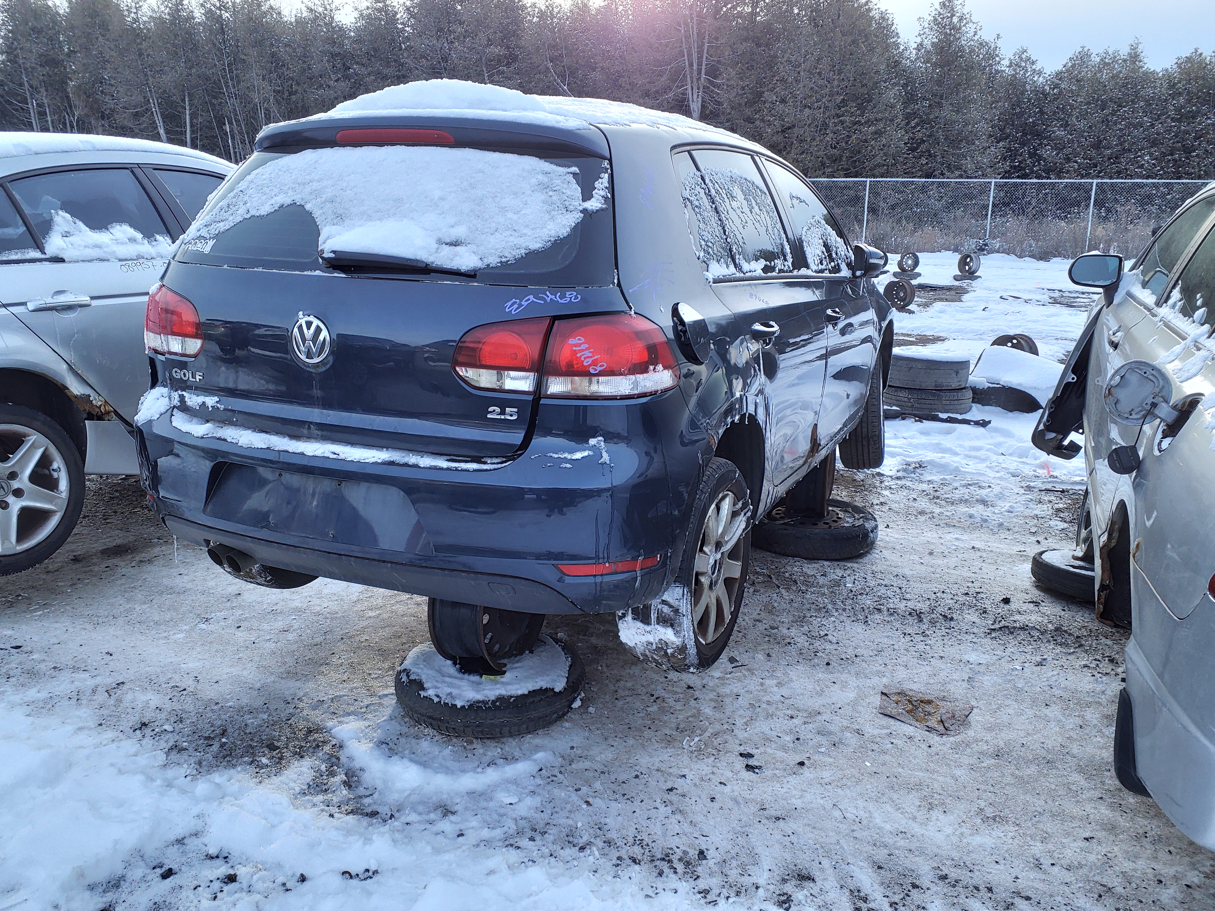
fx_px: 913
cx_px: 608
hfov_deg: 67.3
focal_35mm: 26
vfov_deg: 53.1
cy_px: 456
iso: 40
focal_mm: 3.58
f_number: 1.9
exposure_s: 1/149
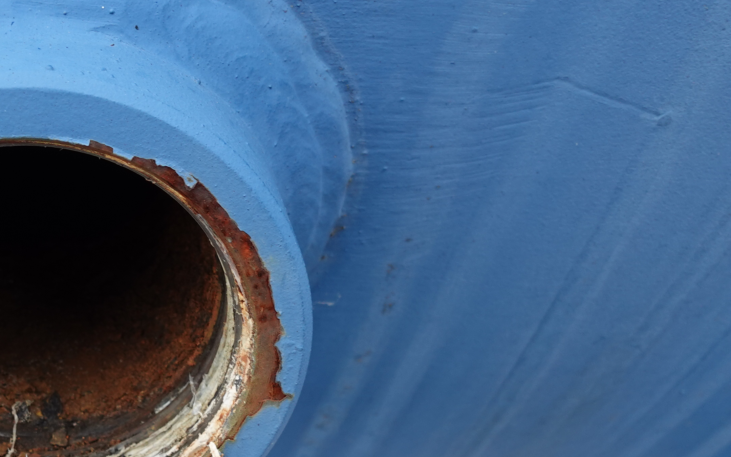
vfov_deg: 20.6
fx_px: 1235
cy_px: 393
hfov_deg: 31.8
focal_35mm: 62
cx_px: 111
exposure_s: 1/80
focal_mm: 9.4
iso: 125
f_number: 5.6
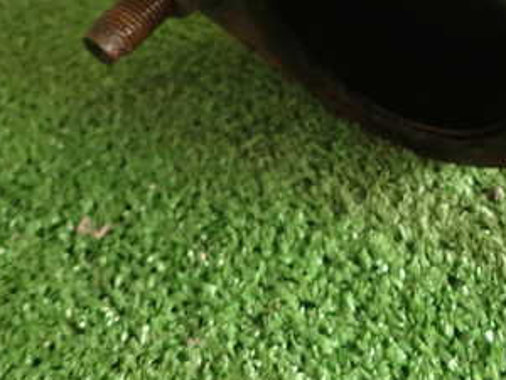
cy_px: 39
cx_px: 437
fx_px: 731
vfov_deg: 28.0
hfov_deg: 36.3
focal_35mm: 50
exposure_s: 1/40
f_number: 2
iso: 200
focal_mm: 4.5
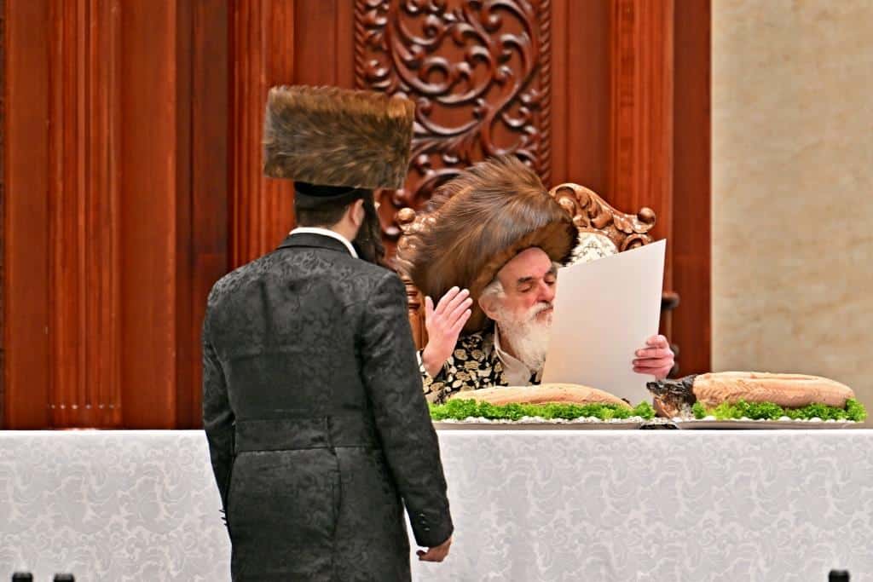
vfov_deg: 4.6
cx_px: 436
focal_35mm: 300
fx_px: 7276
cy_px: 291
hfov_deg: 6.9
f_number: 2.8
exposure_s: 1/320
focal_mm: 200
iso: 400
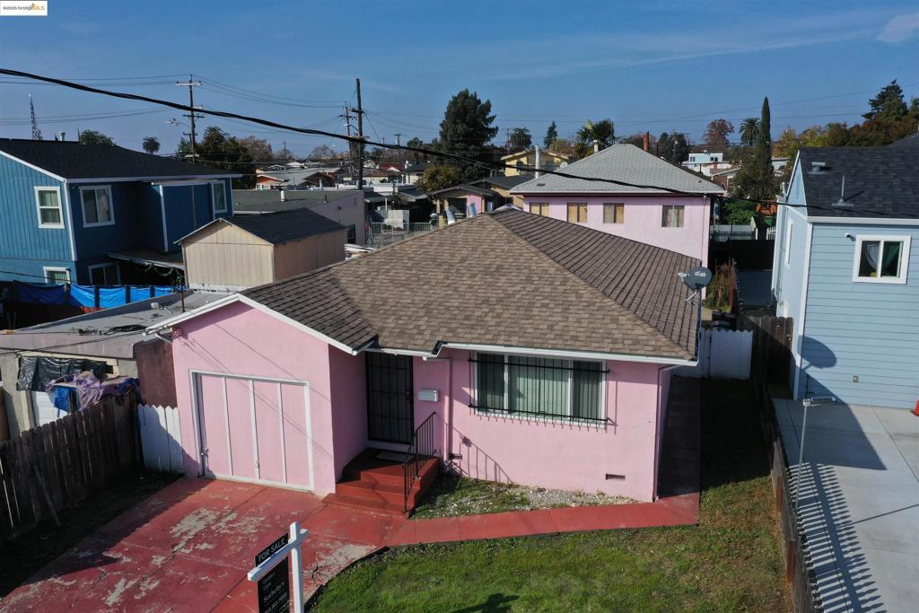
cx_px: 460
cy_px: 306
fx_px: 715
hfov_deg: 65.5
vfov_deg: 46.4
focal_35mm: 28
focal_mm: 10.26
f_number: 10
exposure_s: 1/100
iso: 100
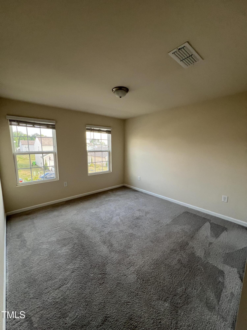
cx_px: 124
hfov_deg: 89.9
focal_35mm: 13
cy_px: 165
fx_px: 124
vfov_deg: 106.2
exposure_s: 1/120
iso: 200
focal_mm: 1.57
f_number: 1.8
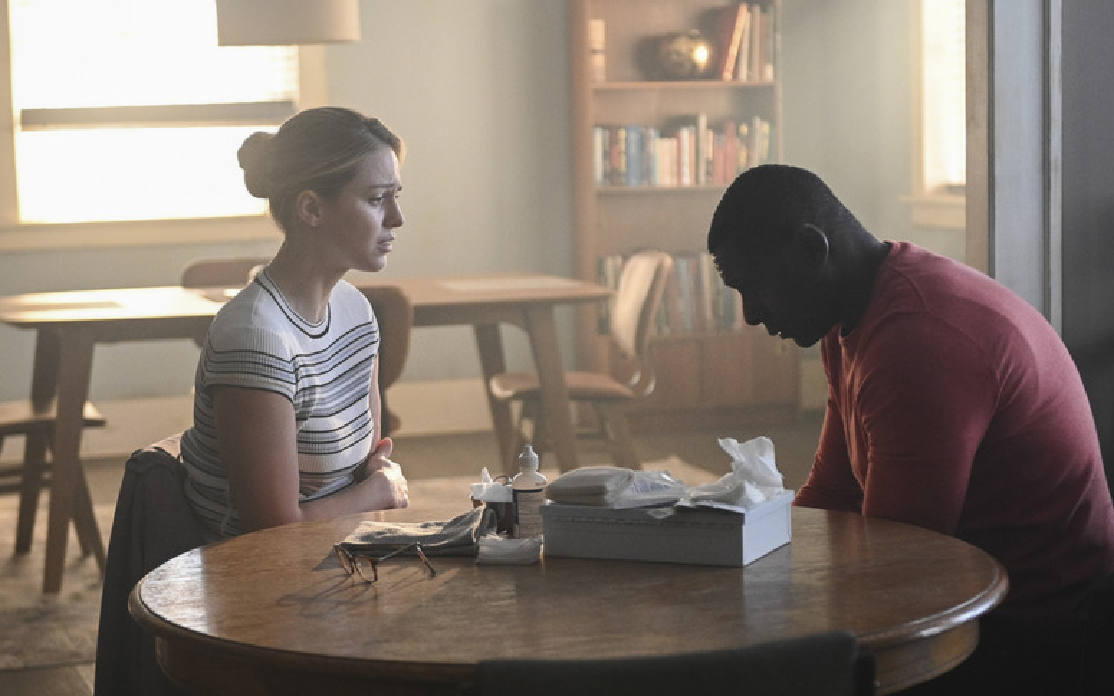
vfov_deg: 16.3
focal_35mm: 80
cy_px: 365
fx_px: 2428
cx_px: 559
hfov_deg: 25.8
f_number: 2.8
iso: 3200
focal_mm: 52
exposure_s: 1/125
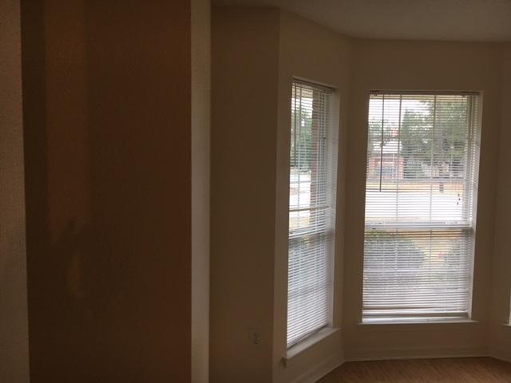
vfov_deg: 48.2
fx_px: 428
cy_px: 192
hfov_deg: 61.7
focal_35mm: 29
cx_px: 256
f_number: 2.2
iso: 40
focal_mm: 4.15
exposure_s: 1/30
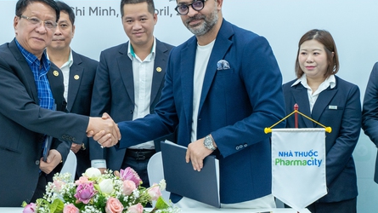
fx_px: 892
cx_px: 111
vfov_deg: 13.6
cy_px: 68
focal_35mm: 89
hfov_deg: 23.8
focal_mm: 59
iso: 1000
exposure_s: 1/200
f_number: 5
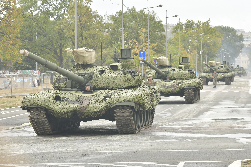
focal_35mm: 130
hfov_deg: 15.8
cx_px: 126
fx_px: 906
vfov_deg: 10.5
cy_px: 84
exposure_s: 1/200
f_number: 11
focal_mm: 130
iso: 1000
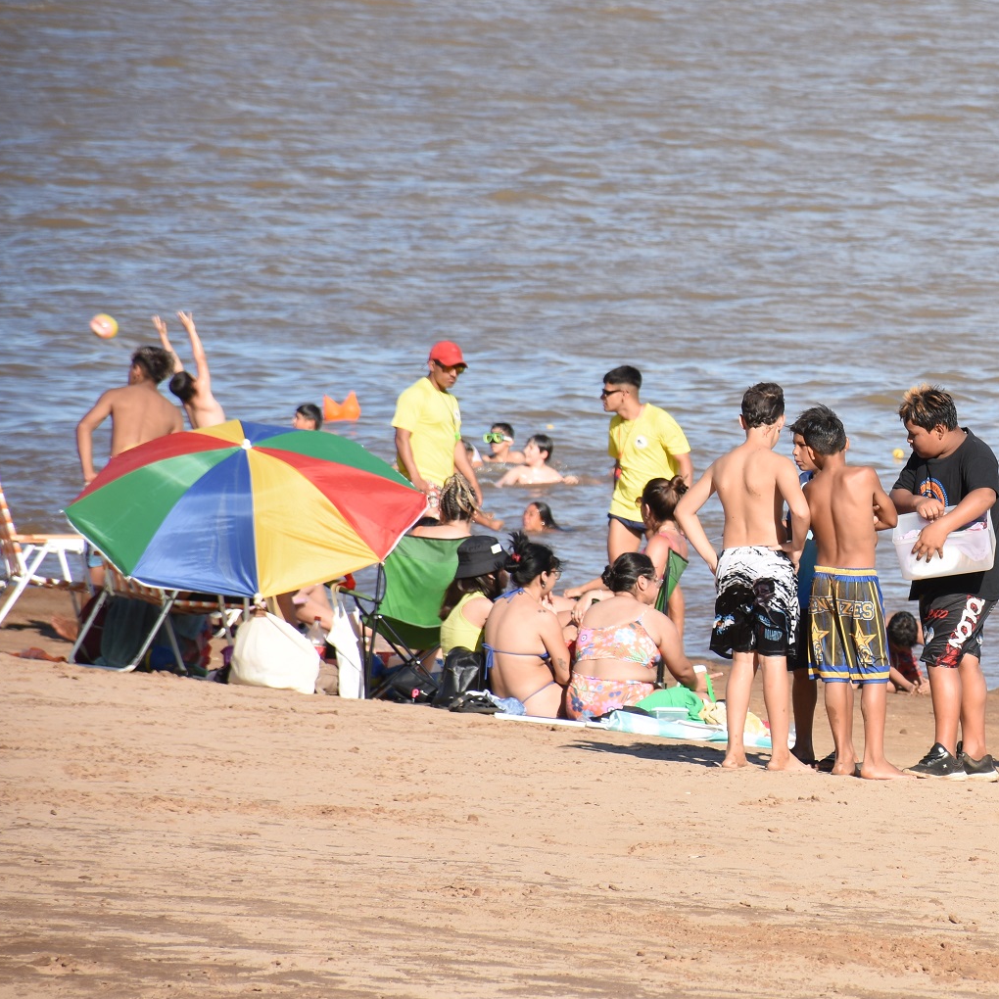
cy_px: 463
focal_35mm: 350
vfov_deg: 5.0
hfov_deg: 5.0
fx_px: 11428
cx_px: 965
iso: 100
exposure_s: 1/400
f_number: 5.6
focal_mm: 140
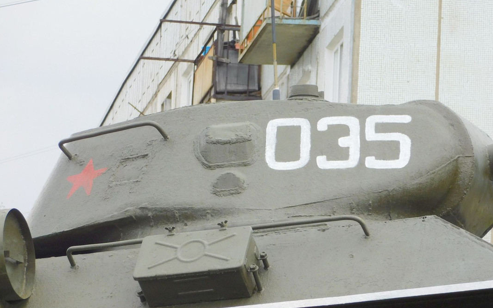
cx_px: 247
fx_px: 4797
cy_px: 181
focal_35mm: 357
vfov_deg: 3.7
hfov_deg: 5.9
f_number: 5.8
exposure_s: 1/250
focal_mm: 59.7
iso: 125
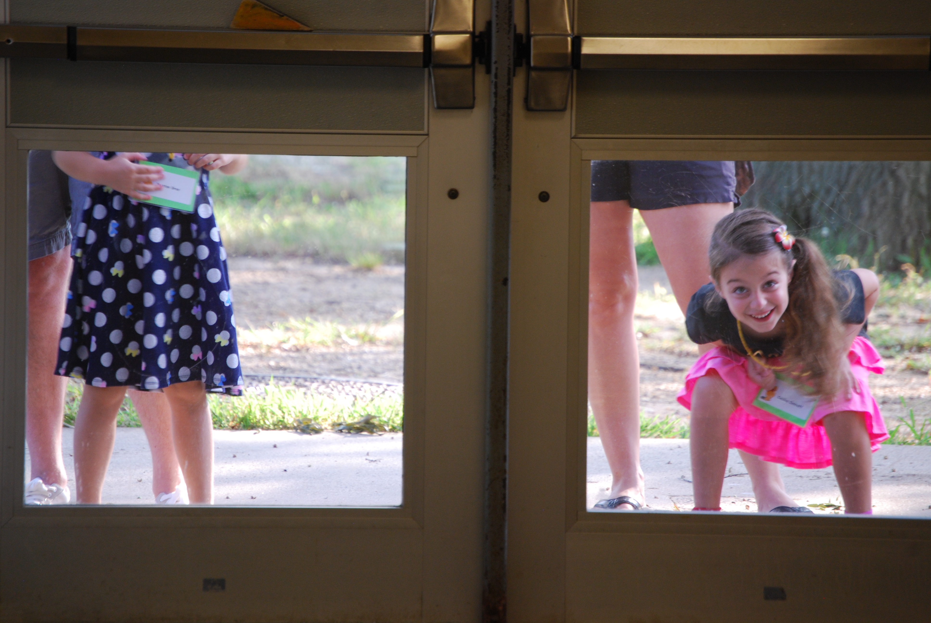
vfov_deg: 4.6
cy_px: 312
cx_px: 466
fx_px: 7768
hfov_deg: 6.9
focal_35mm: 300
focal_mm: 200
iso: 400
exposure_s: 1/30
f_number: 5.6
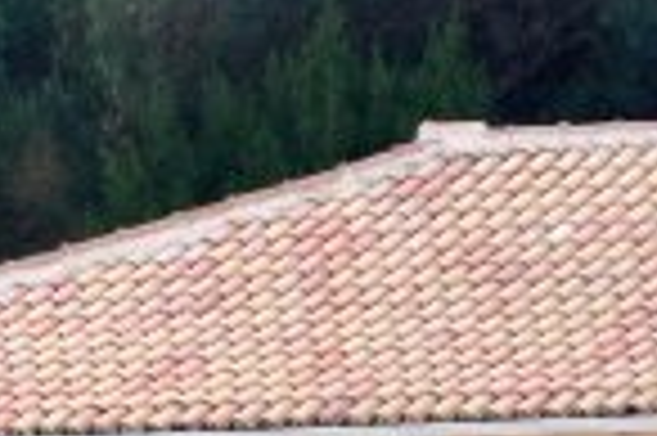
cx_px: 302
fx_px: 29987
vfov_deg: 0.8
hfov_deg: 1.3
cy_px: 748
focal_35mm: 1645
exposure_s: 1/400
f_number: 6.3
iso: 200
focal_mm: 200
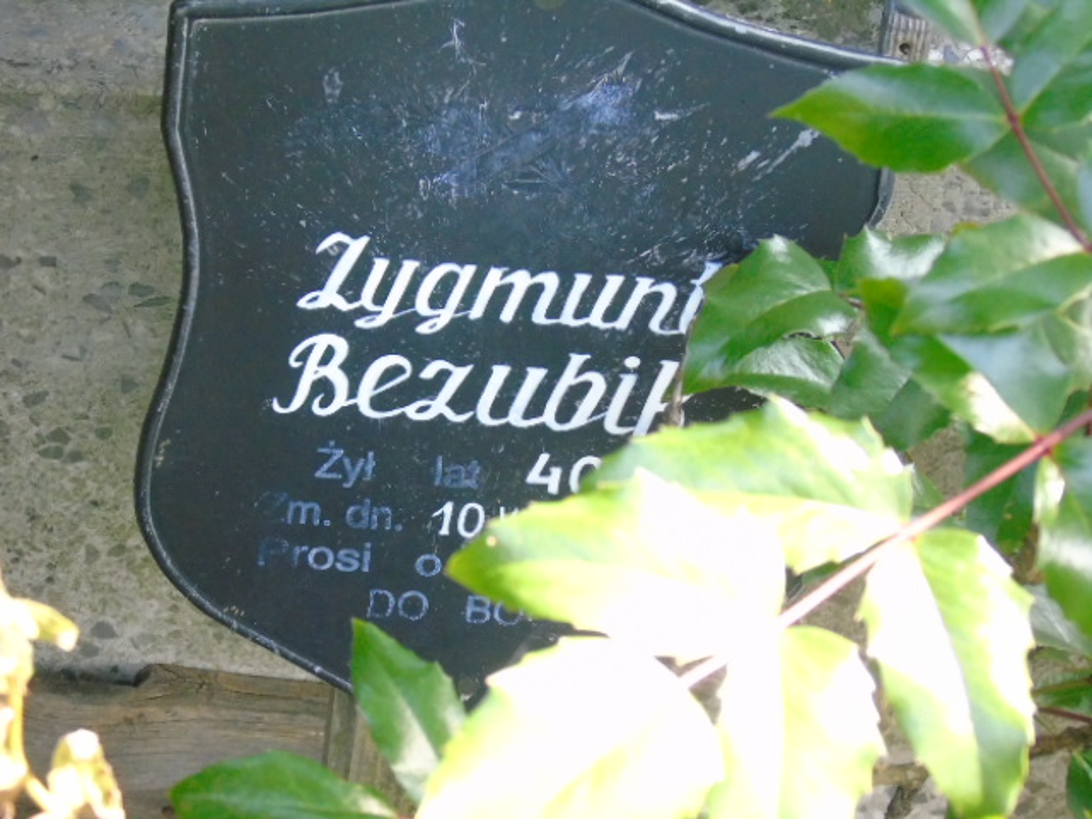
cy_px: 410
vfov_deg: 10.4
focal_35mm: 142
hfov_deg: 13.9
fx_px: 4480
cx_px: 546
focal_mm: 25
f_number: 4.7
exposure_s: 1/60
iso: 800
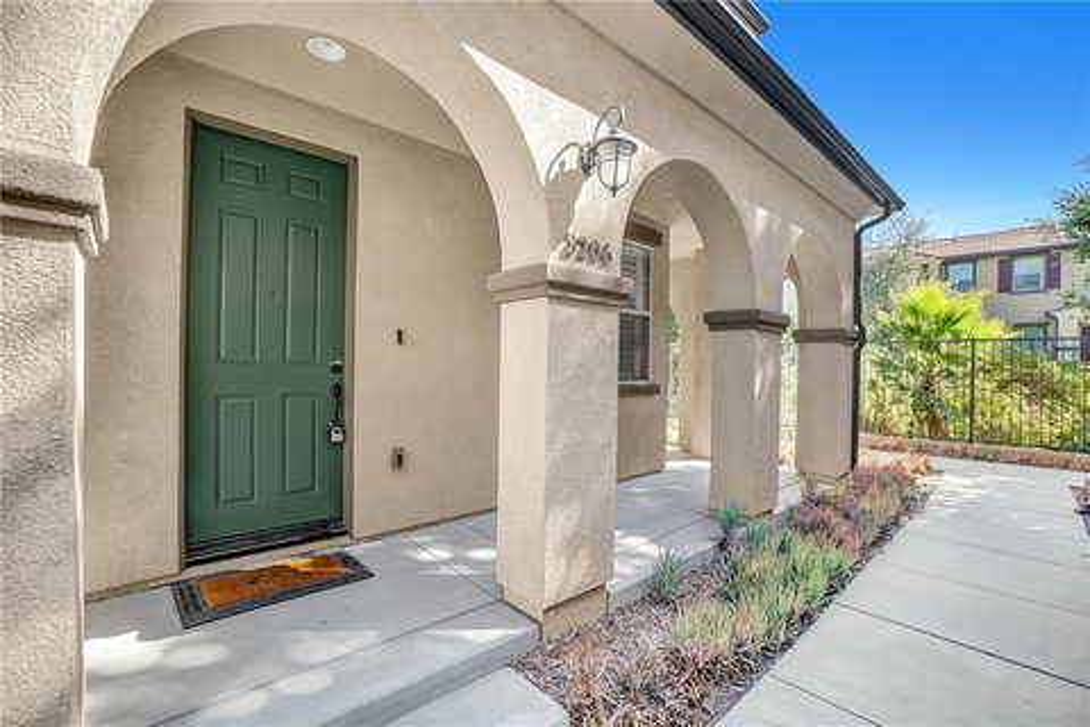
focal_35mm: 15
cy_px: 364
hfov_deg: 100.4
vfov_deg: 77.3
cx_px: 545
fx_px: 454
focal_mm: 10
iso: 1000
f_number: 8
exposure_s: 1/320
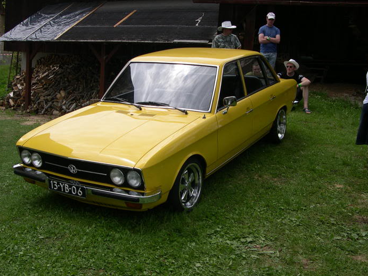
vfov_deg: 32.9
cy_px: 137
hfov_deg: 42.9
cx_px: 165
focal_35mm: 44
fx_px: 468
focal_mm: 8
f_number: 7.6
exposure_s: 1/196
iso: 100
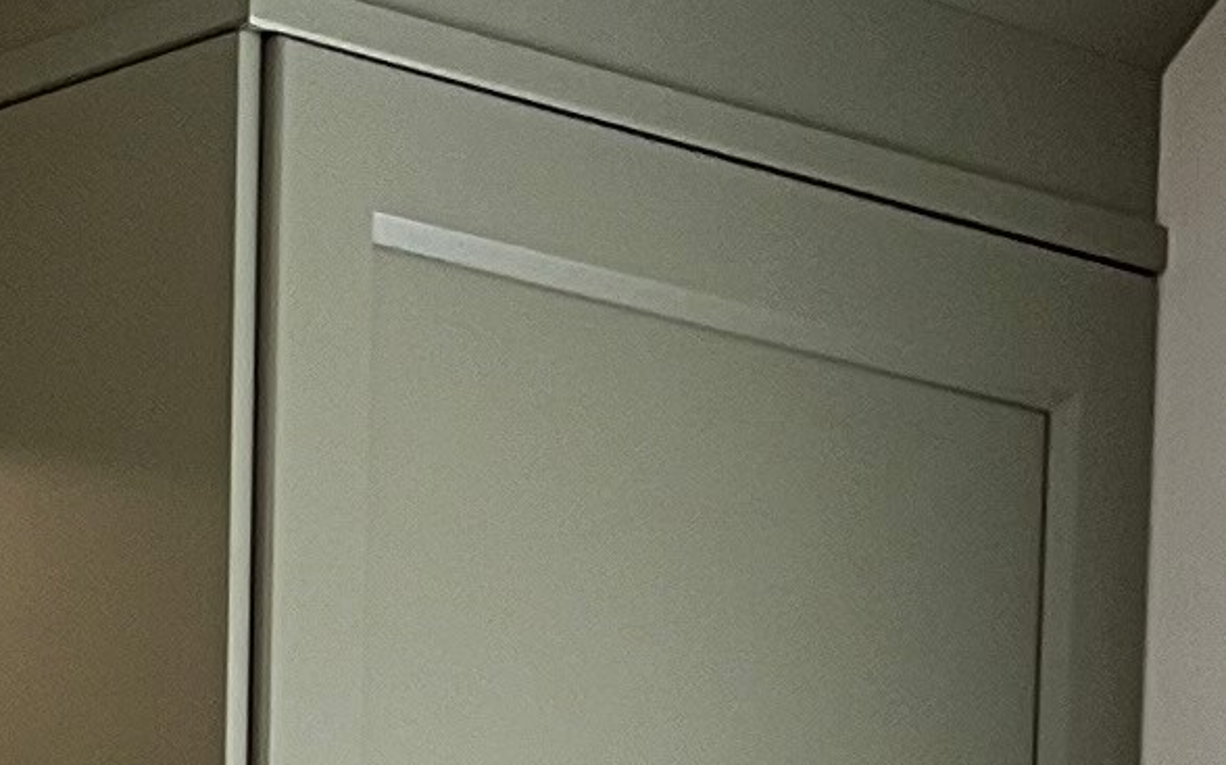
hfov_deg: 10.1
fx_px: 6313
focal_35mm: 189
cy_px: 2731
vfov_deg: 6.1
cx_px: -1332
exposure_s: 1/60
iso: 80
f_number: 1.5
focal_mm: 5.7
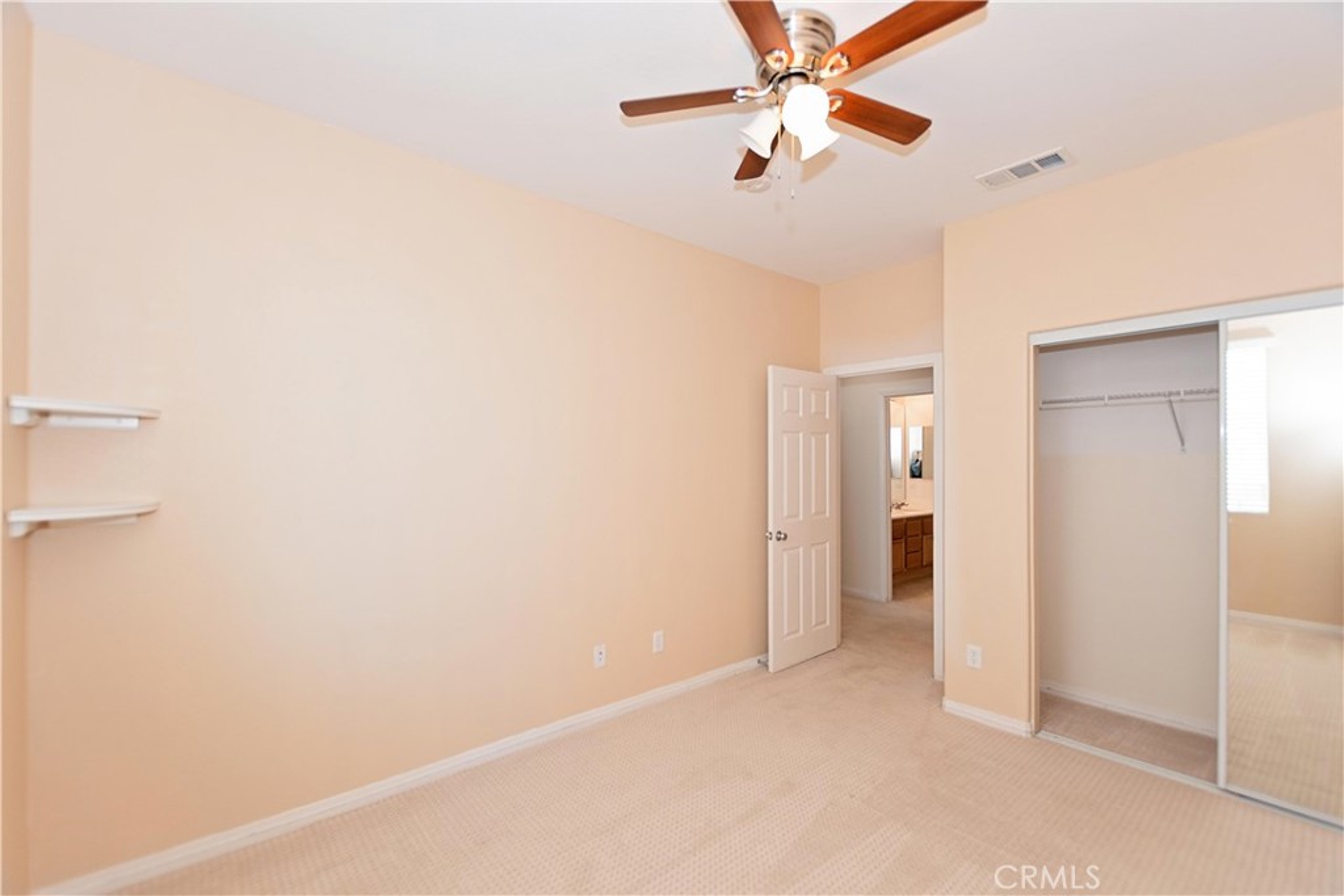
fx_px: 560
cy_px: 448
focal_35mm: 15
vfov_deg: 77.3
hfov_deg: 100.4
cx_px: 672
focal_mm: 10
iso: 200
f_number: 3.5
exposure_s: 1/100
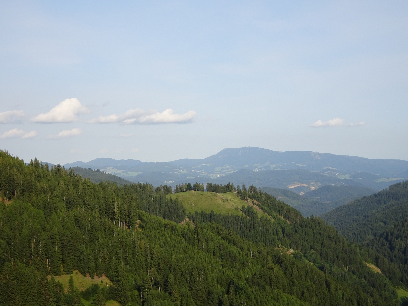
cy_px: 153
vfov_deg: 23.7
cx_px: 204
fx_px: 731
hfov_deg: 31.2
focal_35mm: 62
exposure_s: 1/400
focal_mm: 10.59
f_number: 4.5
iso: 80
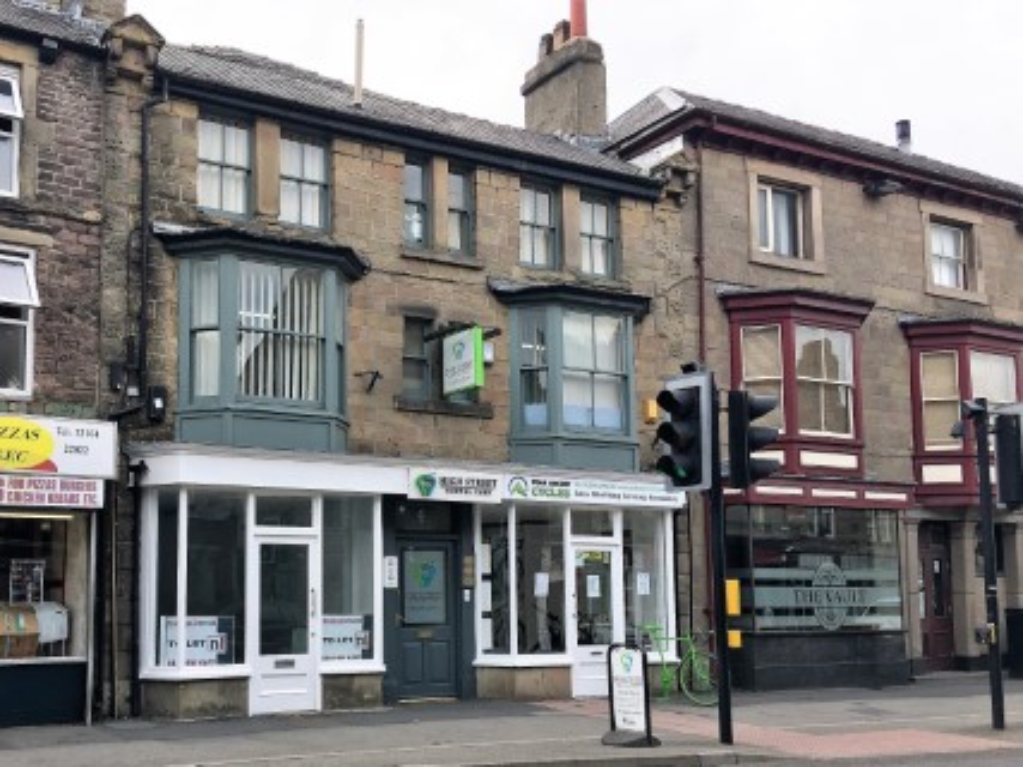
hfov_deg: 61.7
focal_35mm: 29
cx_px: 512
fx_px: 857
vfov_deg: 48.2
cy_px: 384
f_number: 2.2
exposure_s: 1/444
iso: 25
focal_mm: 4.15
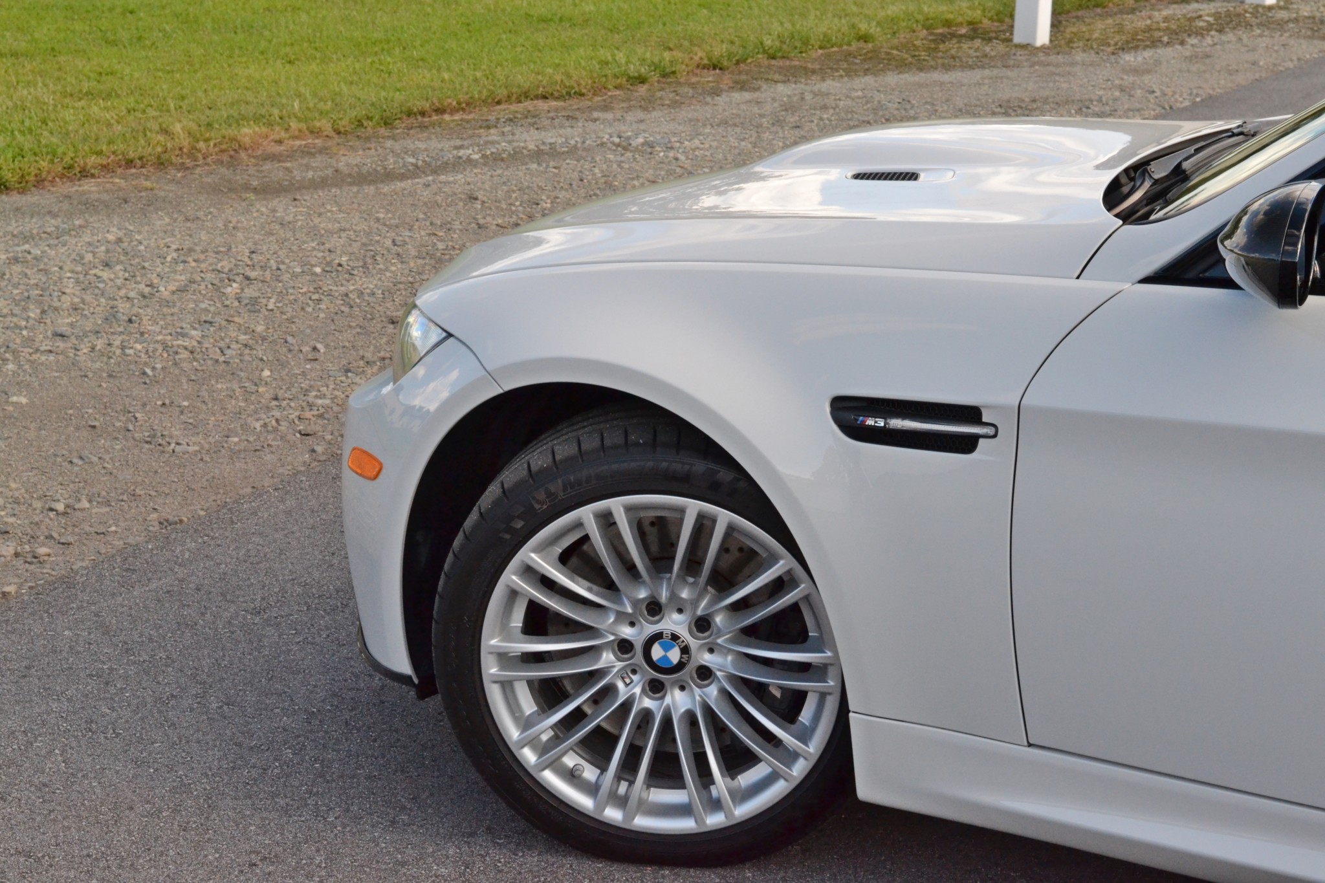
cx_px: 662
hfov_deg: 27.0
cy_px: 442
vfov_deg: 18.2
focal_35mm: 75
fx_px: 2760
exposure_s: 1/500
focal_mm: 50
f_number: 11
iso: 1600
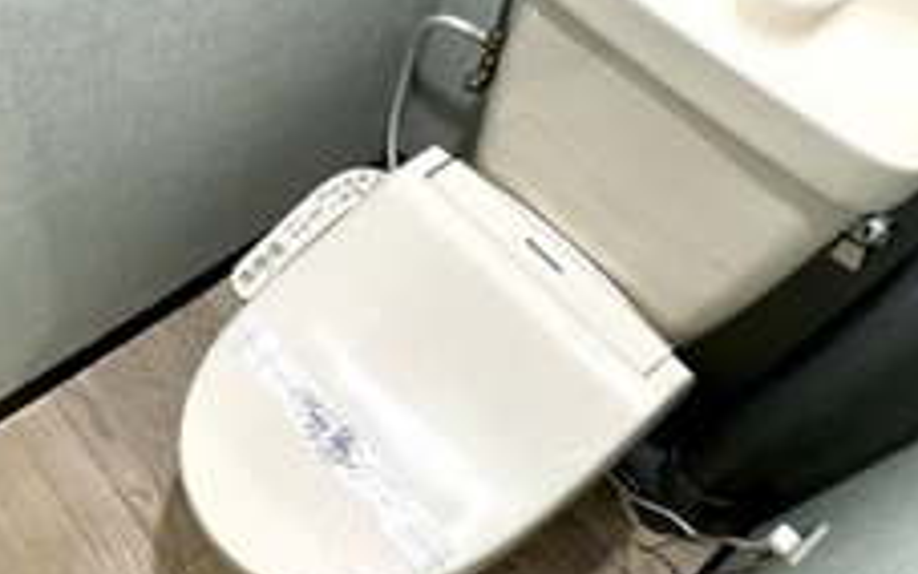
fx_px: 851
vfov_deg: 36.9
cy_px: 186
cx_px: 186
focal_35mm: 34
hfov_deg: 53.0
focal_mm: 1.57
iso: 250
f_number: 1.8
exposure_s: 1/60
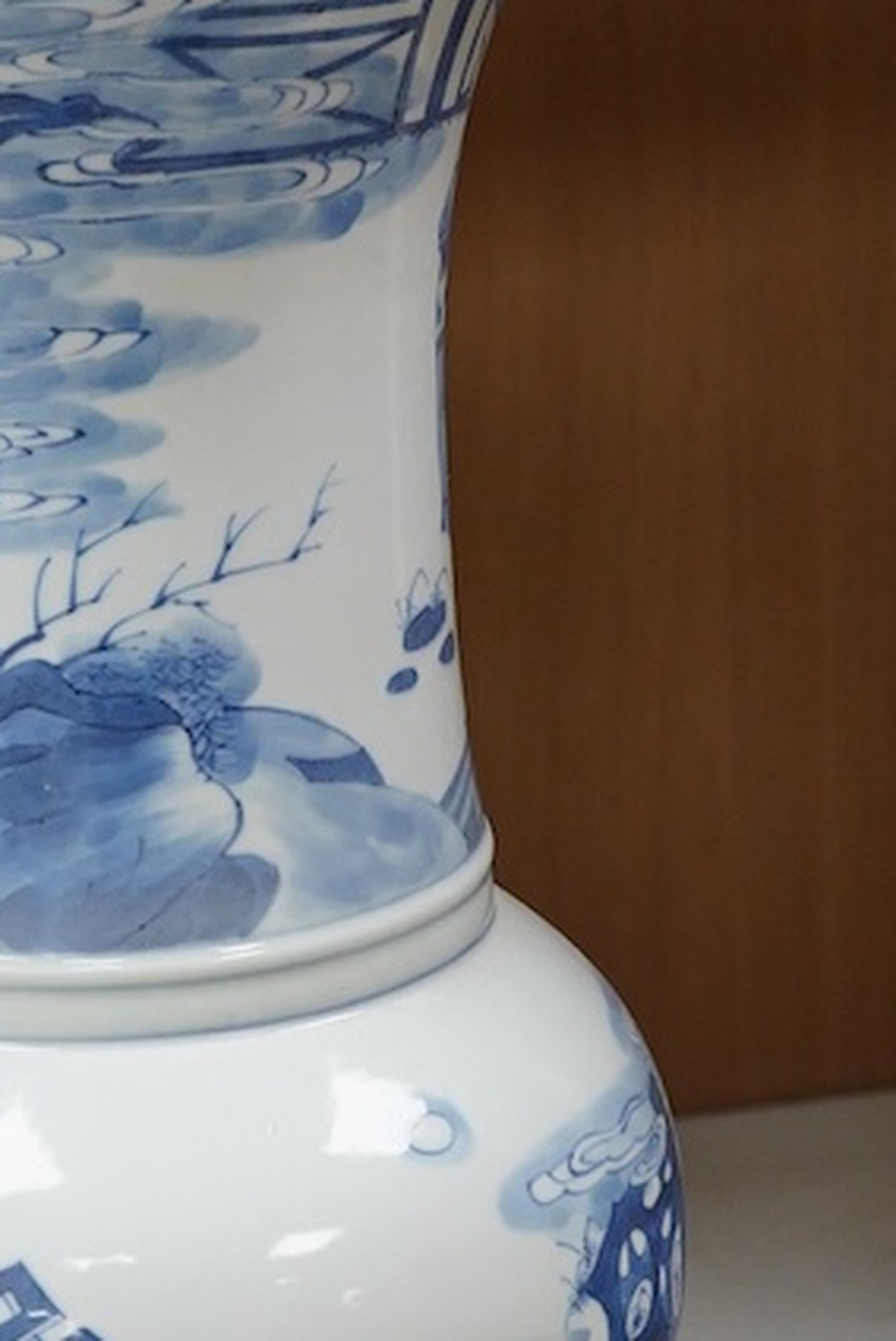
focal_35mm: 119
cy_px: 844
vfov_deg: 17.2
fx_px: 4435
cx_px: 136
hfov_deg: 11.5
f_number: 8
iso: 2500
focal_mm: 30
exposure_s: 1/250
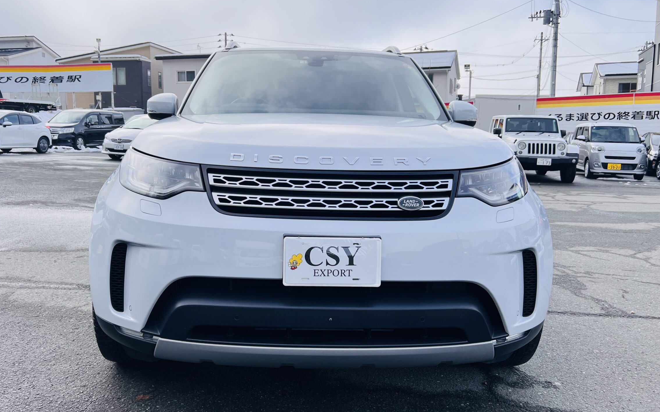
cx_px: 311
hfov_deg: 61.2
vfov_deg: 40.6
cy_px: 200
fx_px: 558
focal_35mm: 31
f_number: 1.5
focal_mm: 5.7
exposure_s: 1/3571
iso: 50
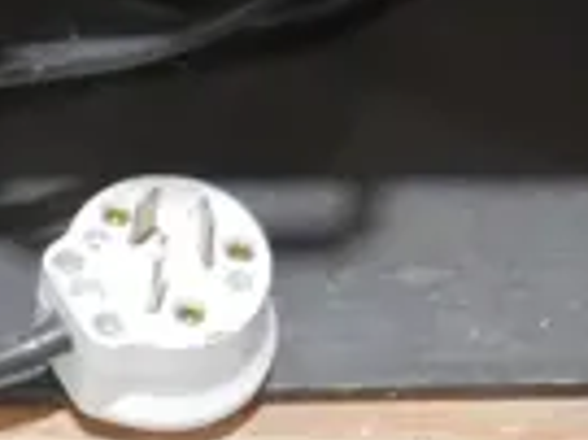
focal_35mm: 304
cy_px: -590
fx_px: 5159
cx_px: -544
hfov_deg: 6.4
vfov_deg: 4.8
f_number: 4.4
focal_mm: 20
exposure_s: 1/60
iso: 640
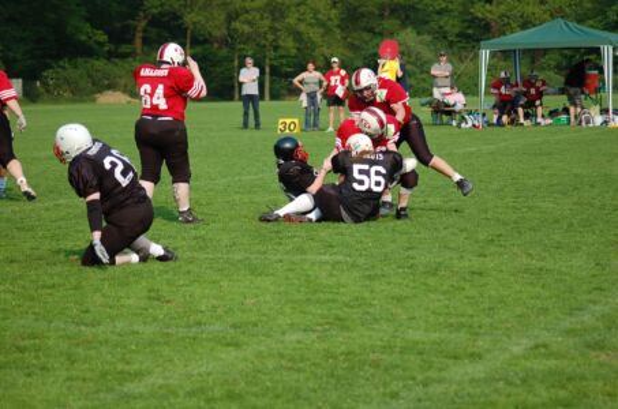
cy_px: 204
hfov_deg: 14.4
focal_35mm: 142
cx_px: 309
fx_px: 2441
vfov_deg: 9.6
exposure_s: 1/1000
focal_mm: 95
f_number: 4.2
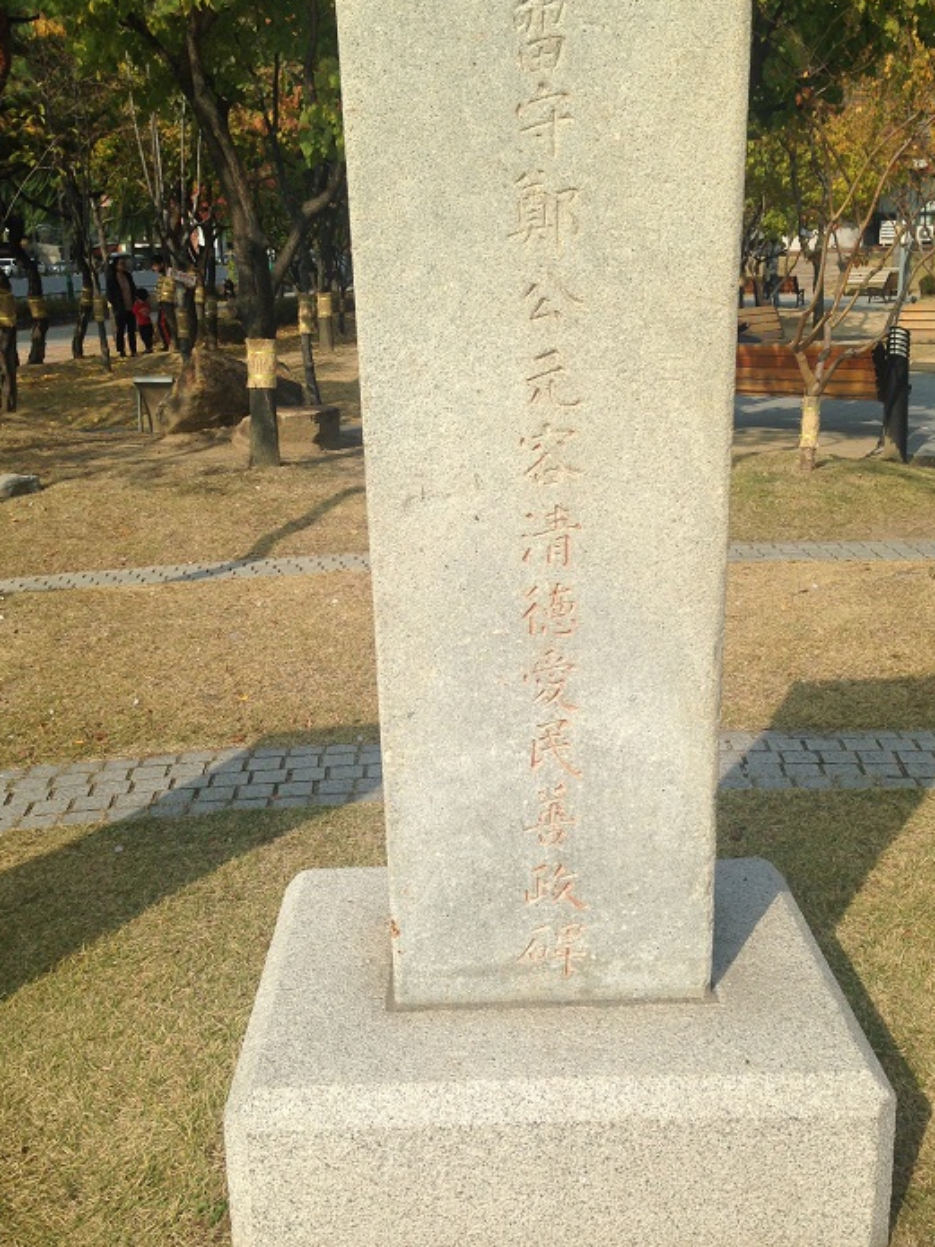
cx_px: 517
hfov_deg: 37.7
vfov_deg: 49.0
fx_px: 1369
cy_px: 608
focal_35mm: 38
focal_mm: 4.12
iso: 50
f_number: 2.4
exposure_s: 1/1869
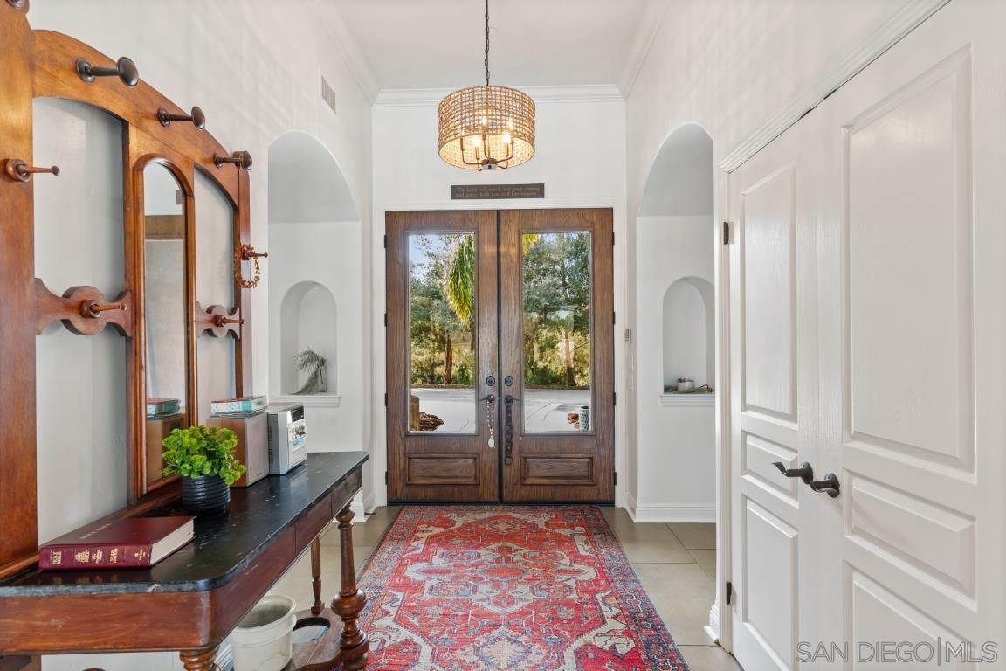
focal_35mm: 18
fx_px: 503
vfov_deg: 67.4
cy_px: 336
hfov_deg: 90.0
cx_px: 503
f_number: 8
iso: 80
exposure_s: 1.6
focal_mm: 18
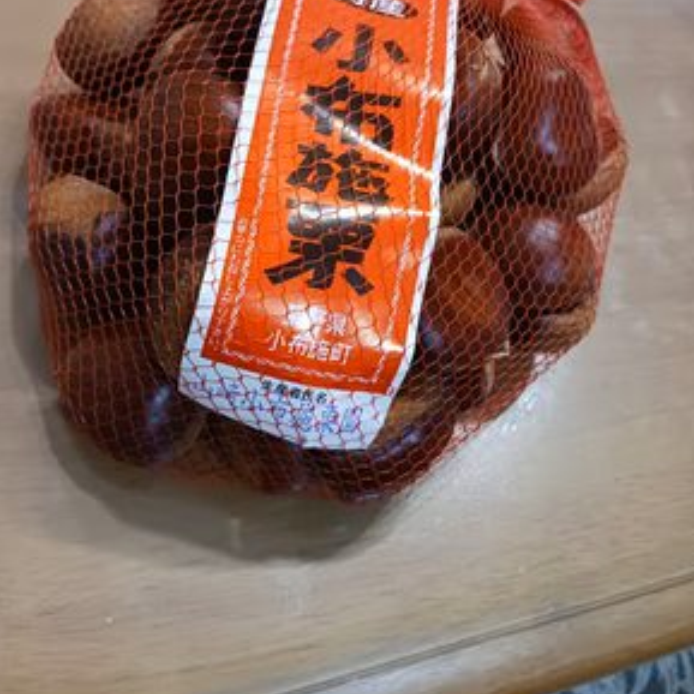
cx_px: 341
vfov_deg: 49.1
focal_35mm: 33
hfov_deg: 49.7
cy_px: 250
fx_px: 749
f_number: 1.8
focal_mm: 4
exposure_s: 1/25
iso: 320
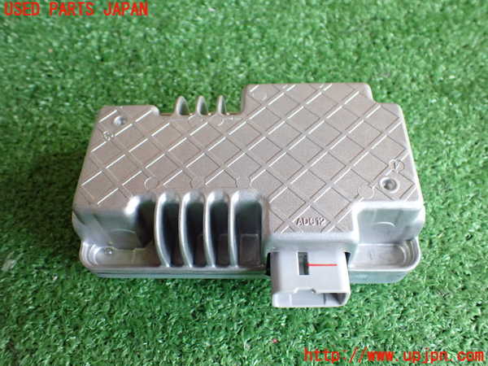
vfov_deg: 46.8
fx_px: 423
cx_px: 244
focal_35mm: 30
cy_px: 183
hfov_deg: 60.0
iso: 640
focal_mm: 5.4
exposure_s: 1/125
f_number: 2.3
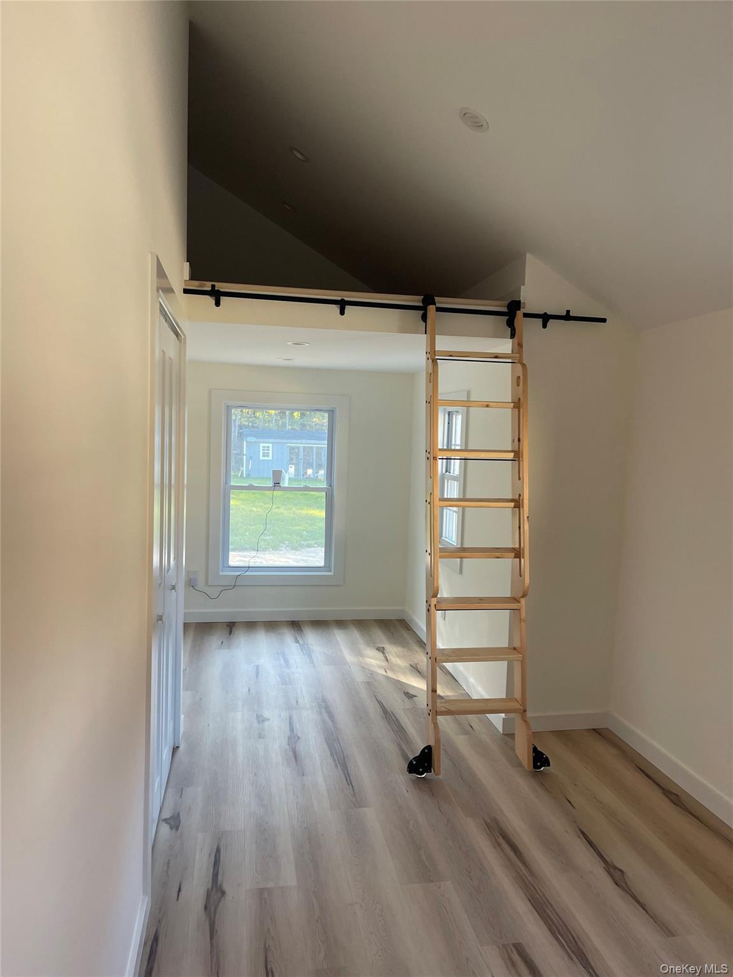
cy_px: 488
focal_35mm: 25
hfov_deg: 54.9
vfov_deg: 69.4
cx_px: 366
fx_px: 706
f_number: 1.6
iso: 125
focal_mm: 5.1
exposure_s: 1/106
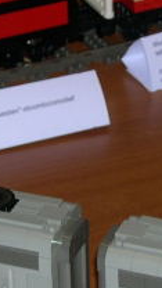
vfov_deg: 8.3
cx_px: 156
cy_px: 197
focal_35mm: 260
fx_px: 1986
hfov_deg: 4.7
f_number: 3.5
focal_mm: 13.2
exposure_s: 1/60
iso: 100
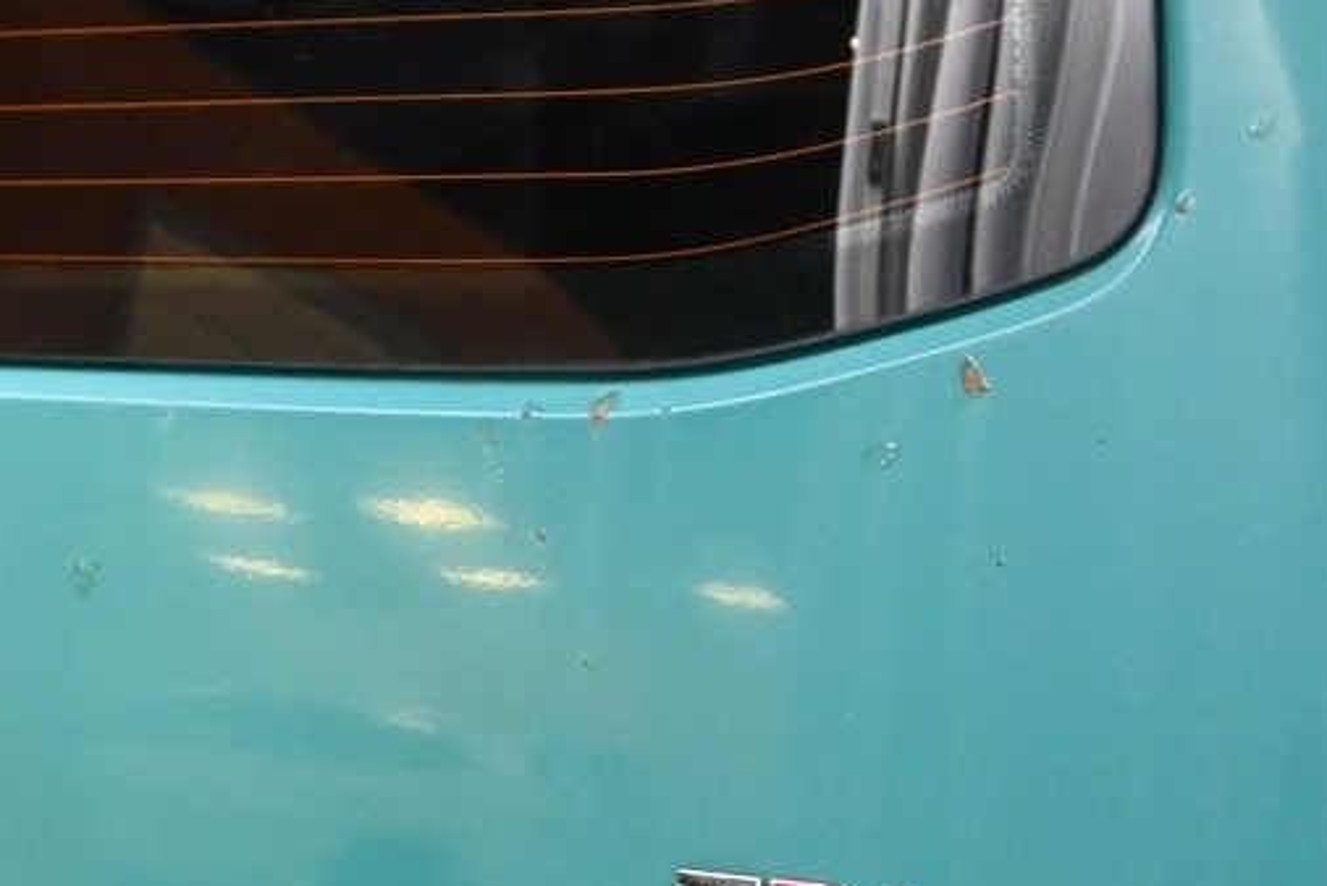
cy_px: 556
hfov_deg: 20.4
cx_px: 194
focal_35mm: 98
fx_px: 3629
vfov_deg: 13.9
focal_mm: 20.5
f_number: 3.8
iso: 3200
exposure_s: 1/125
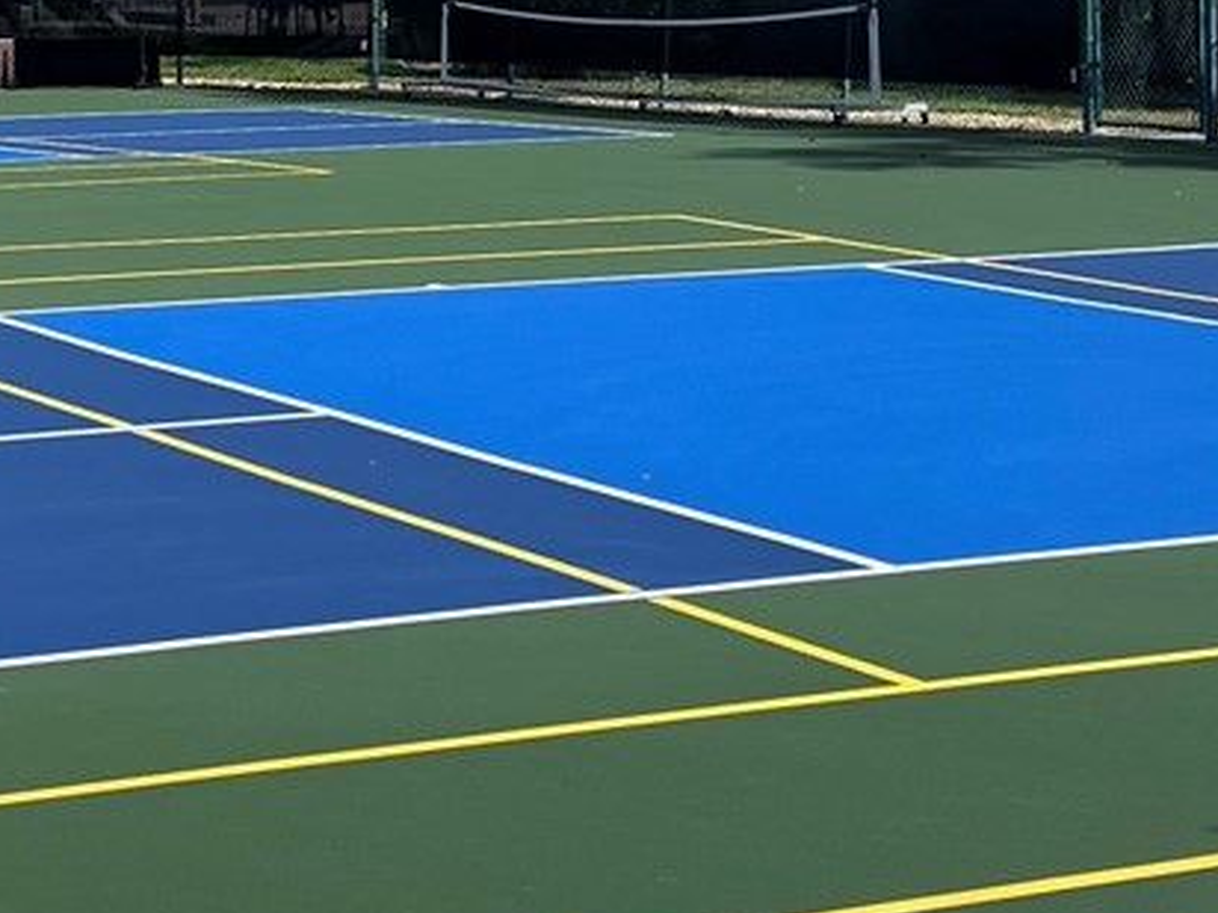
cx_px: 393
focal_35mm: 97
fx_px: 3413
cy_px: -12
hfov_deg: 20.2
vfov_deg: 15.0
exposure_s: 1/3559
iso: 32
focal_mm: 5.1
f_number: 1.6
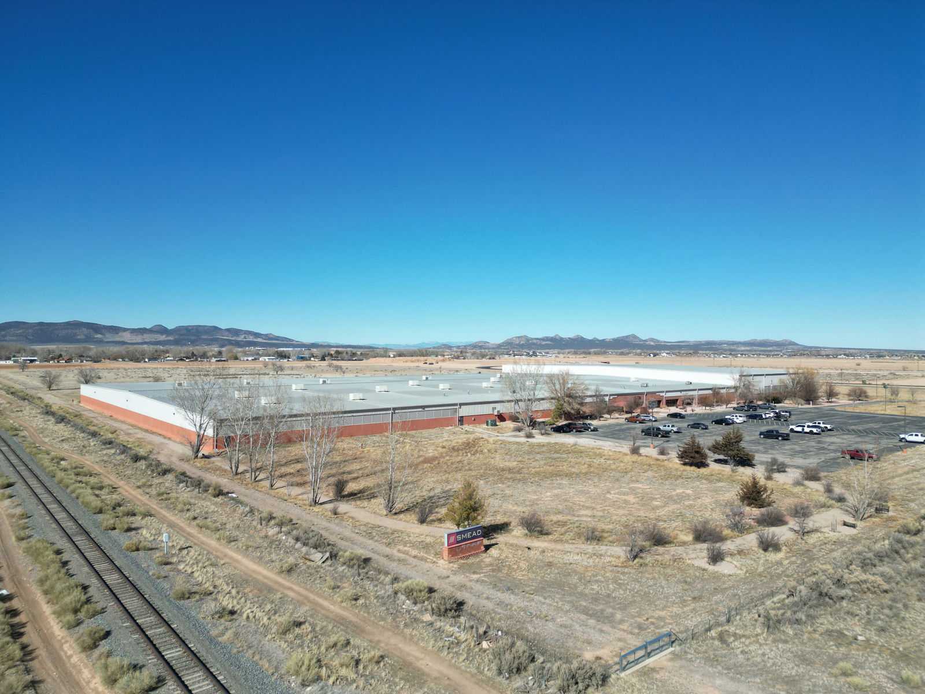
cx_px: 462
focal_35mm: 24
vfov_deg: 56.8
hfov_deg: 71.6
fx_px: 641
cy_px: 347
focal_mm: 6.72
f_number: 1.7
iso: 100
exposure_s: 1/3200
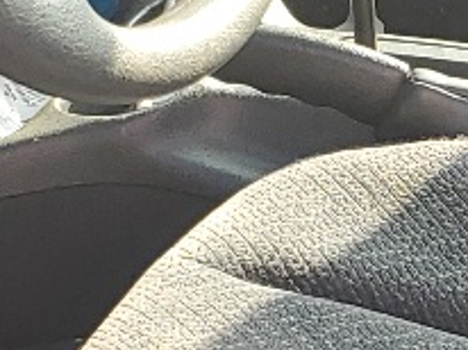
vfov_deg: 7.3
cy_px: 291
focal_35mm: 202
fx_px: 2728
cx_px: 602
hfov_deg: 9.6
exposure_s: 1/227
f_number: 1.5
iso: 50
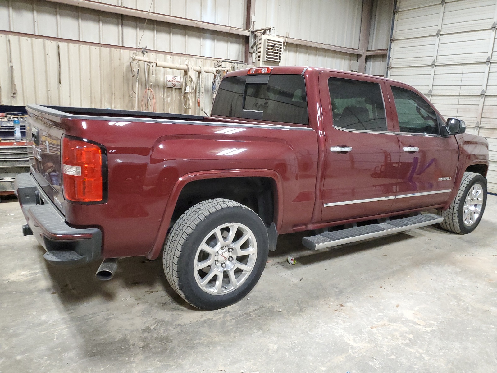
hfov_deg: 67.3
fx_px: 373
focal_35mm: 26
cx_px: 248
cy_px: 186
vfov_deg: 53.1
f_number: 1.5
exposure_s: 1/60.2
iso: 379
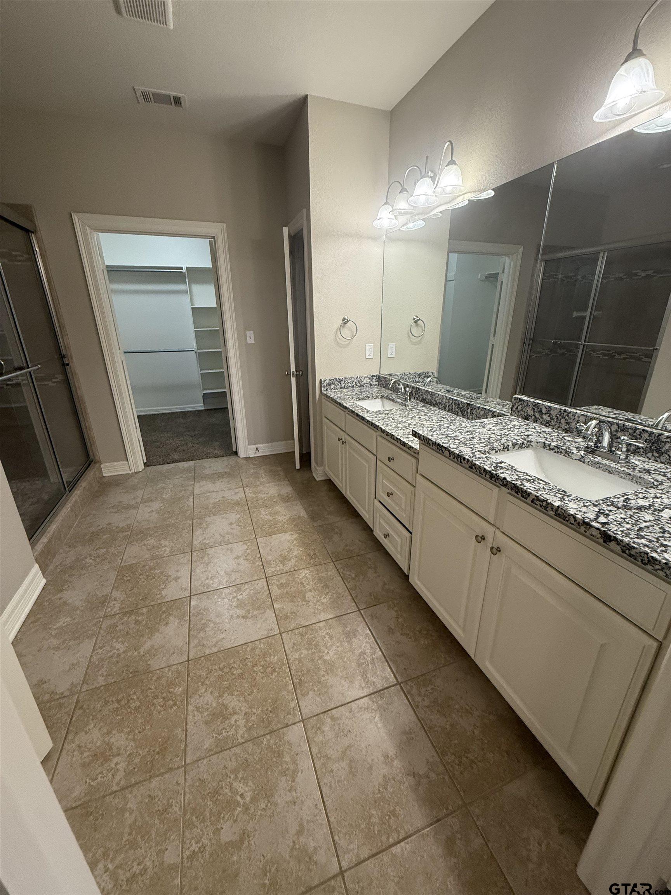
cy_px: 448
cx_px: 336
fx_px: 362
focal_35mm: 14
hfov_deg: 85.7
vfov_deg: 102.1
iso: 400
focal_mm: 2.22
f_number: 2.2
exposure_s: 1/120
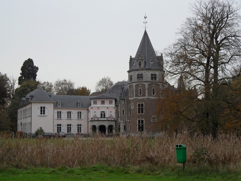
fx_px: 418
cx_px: 120
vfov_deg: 24.4
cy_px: 90
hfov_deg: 32.2
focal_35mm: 60
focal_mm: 10.3
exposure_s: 1/90
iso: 100
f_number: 4
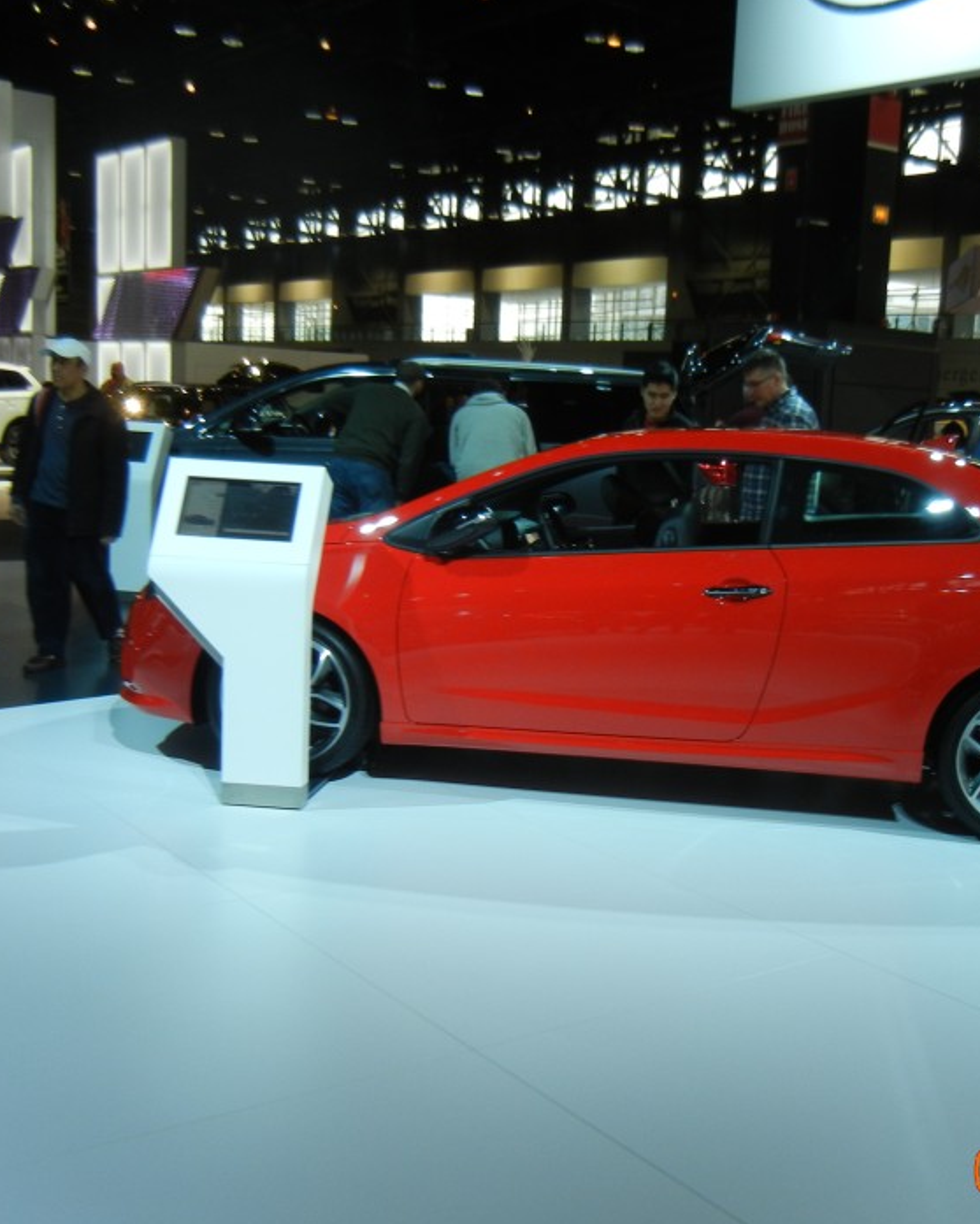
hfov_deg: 34.7
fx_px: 1558
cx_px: 627
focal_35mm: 43
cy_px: 637
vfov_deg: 42.9
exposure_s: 1/102
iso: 160
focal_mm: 5.4
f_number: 3.5
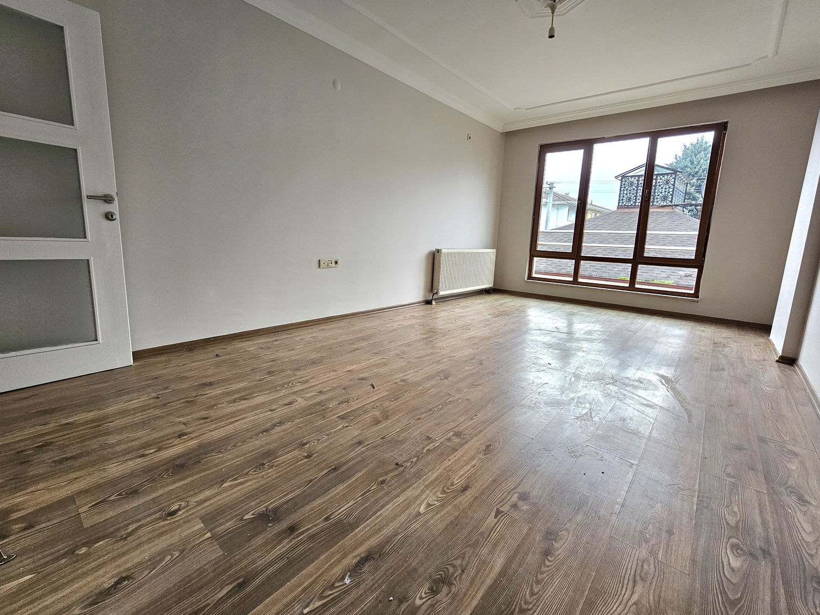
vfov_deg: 85.7
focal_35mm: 14
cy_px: 305
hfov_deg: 102.1
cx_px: 407
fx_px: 332
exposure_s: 1/50.3
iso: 80
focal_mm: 2.2
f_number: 2.2
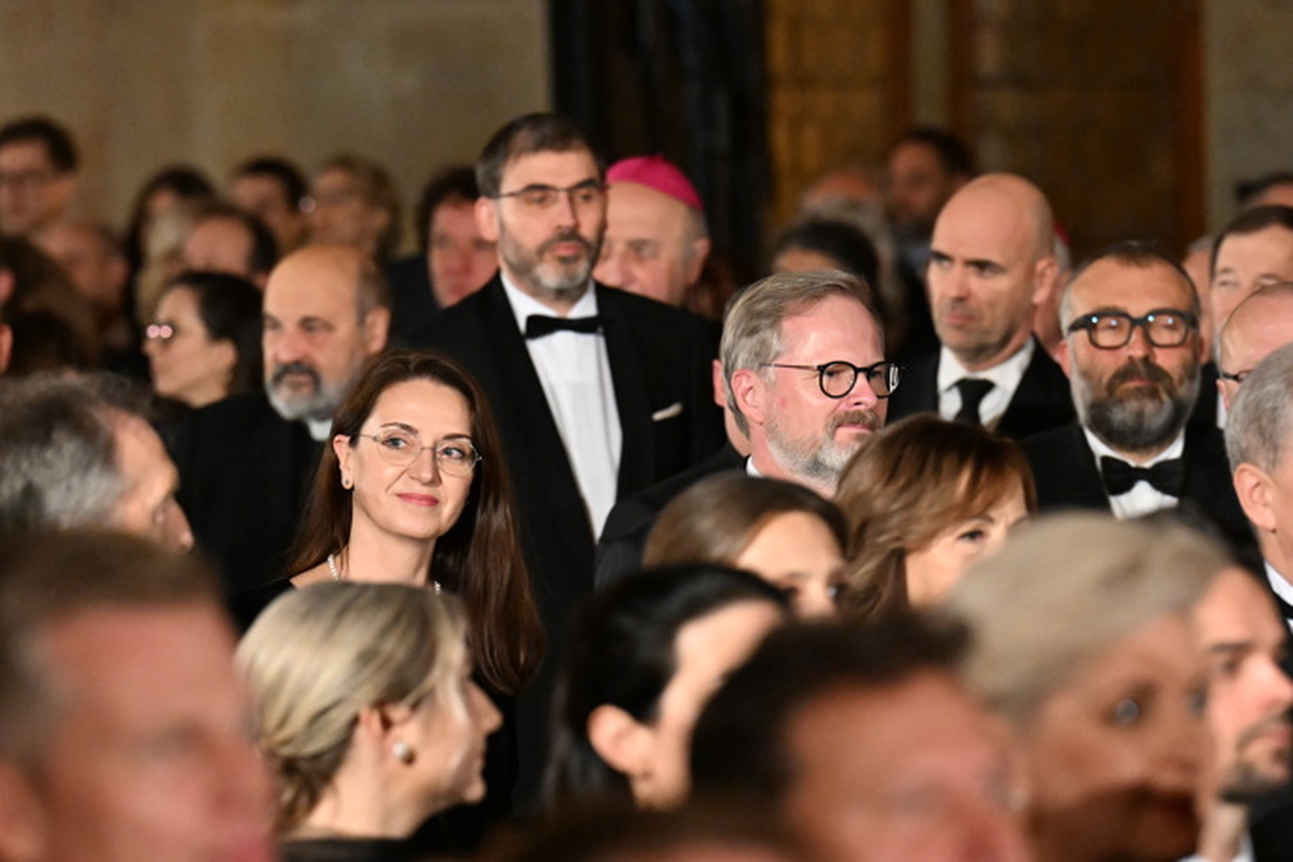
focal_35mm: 300
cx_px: 646
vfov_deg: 4.6
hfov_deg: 6.9
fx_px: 10774
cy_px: 431
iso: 8000
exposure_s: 1/250
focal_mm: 200
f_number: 4.5
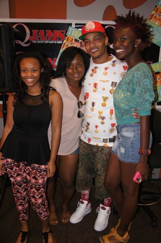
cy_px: 122
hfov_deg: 43.5
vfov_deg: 62.0
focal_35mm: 30
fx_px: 202
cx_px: 80
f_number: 5
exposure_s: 1/60
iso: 800
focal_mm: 20
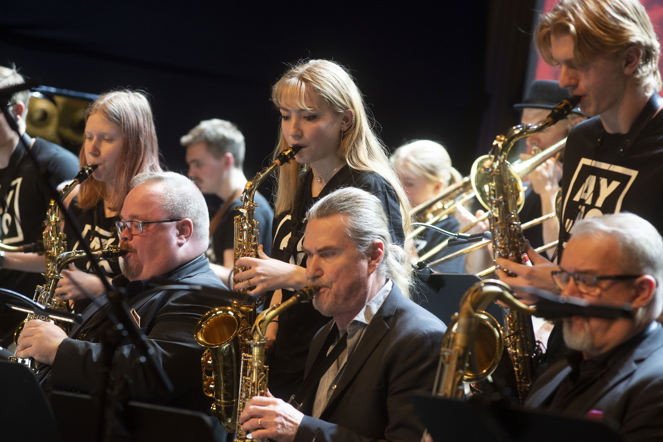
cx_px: 332
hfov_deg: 16.4
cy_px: 221
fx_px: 2303
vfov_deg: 11.0
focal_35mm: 125
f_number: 5
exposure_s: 1/125
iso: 1600
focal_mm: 125
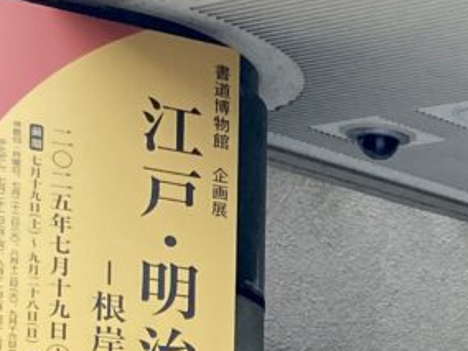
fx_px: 1703
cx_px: 994
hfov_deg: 13.1
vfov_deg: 11.1
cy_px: 587
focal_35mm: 126
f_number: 1.8
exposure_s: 1/60
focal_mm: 3.99
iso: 125
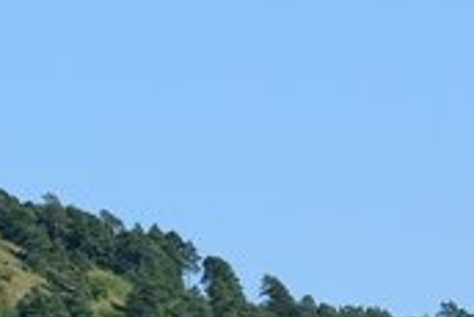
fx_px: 6444
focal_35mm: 489
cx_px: -325
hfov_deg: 4.2
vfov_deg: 2.8
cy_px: 560
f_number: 5.6
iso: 200
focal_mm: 70
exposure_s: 1/1600
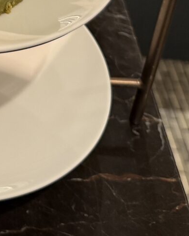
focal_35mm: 123
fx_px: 861
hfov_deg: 11.1
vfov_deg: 14.1
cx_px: -219
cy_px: -173
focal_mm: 6.76
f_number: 1.78
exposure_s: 1/100
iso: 200
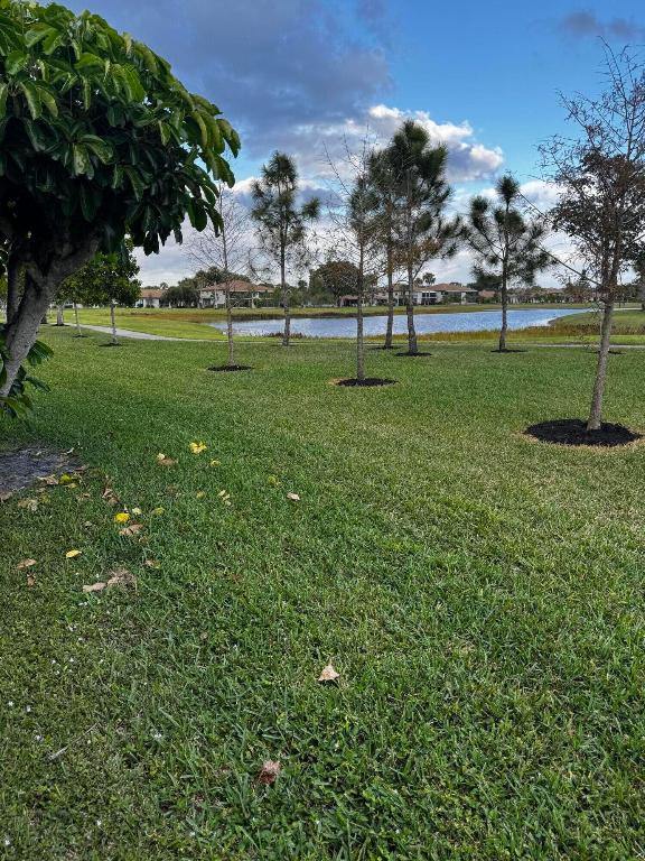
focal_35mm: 24
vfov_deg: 71.6
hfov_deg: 56.8
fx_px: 596
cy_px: 430
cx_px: 322
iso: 80
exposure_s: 1/876
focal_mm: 6.76
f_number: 1.78
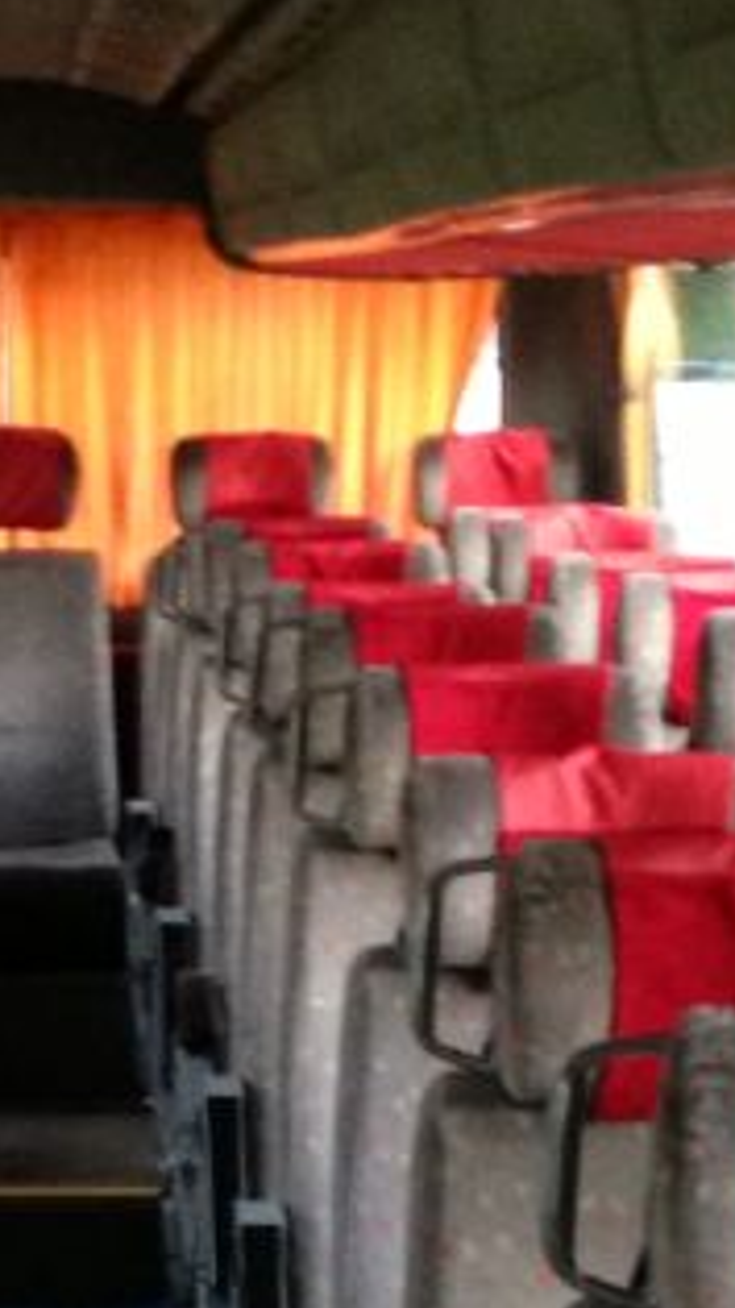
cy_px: 1420
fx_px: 5063
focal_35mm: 146
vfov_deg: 14.4
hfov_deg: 8.3
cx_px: 125
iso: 250
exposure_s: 1/20
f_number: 2.4
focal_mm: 4.13
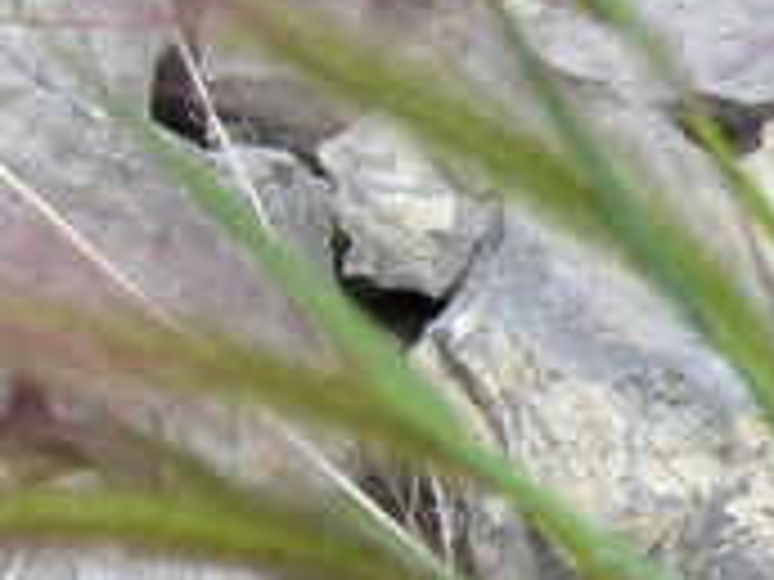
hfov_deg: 6.2
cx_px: 927
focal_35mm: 317
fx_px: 7088
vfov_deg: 4.7
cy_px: 38
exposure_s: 1/337
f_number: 3.4
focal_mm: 19.8
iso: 50
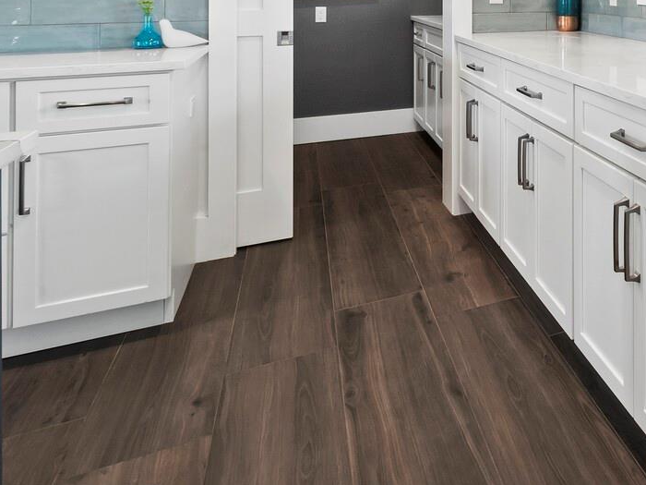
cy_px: -30
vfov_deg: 37.9
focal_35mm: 32
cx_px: 677
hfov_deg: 45.6
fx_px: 597
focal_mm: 7
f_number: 11
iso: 400
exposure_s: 1/2
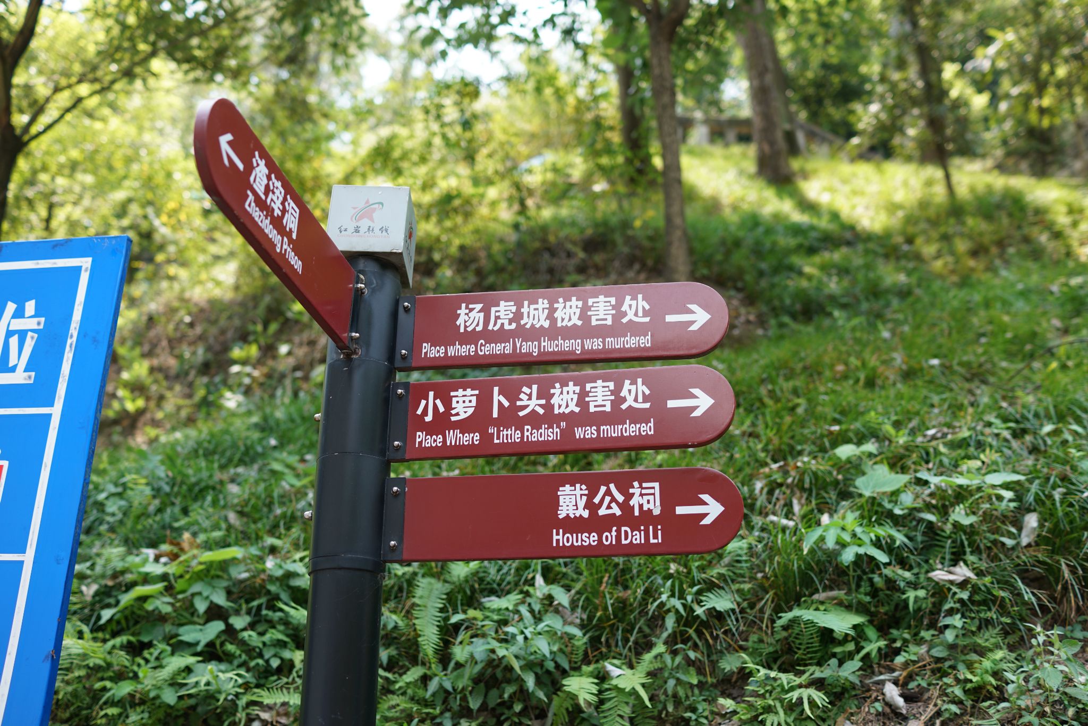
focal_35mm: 35
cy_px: 363
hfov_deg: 54.4
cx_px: 544
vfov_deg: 37.9
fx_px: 1058
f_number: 2.5
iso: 100
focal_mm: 35
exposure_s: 1/320
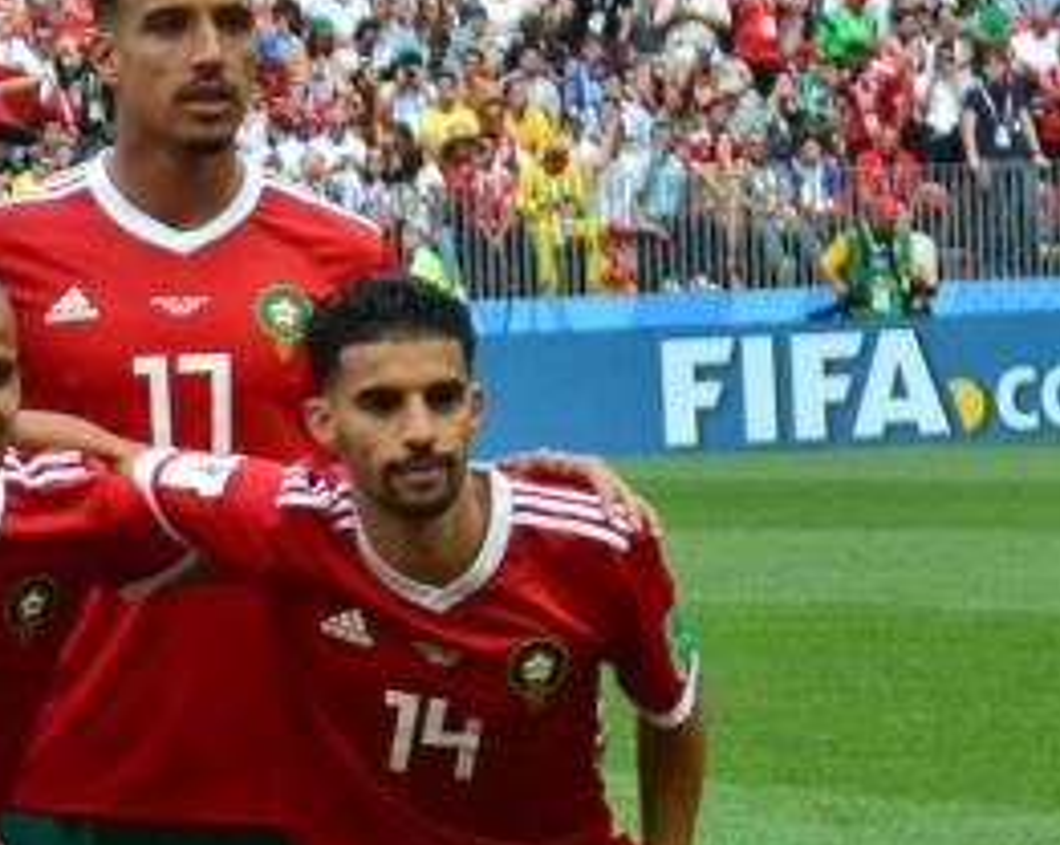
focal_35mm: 359
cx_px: -662
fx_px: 11241
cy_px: 682
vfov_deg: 4.3
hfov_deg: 5.3
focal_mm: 65
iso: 800
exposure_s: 1/1600
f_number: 4.5
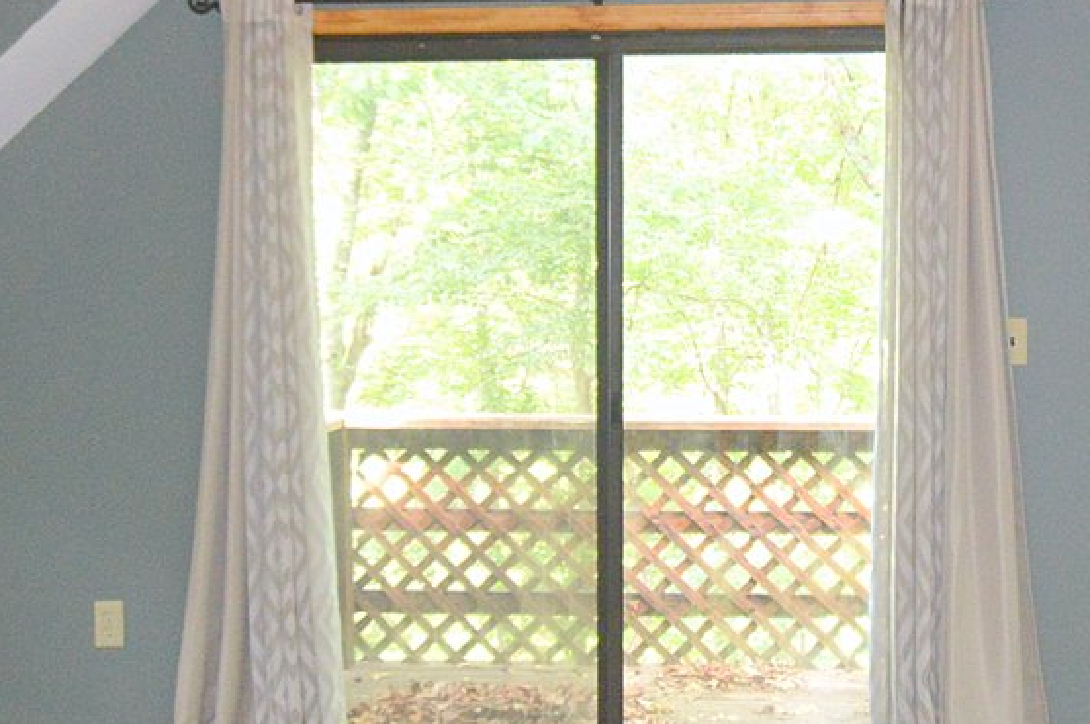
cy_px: 163
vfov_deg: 28.6
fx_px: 1391
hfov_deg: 42.0
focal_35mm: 46
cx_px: 756
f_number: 3.5
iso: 1400
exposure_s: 1/60
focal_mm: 10
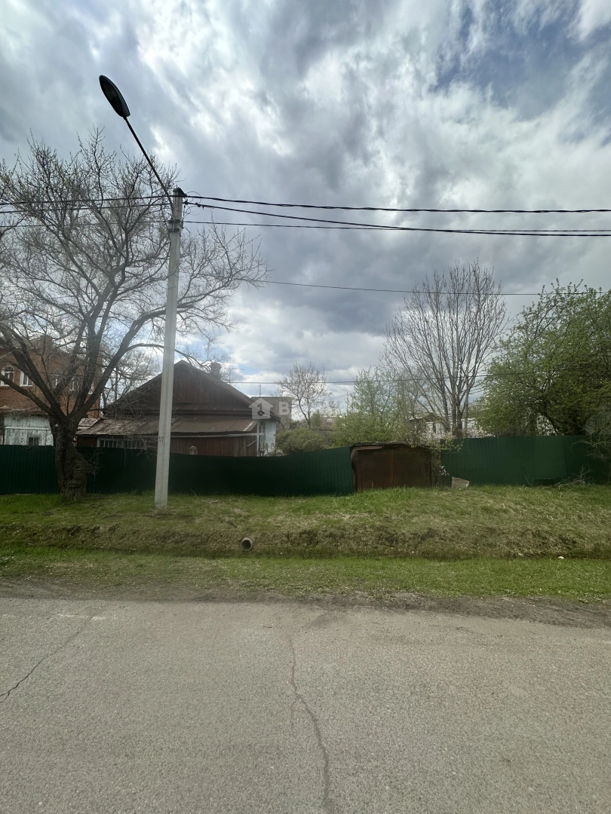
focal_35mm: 14
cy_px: 407
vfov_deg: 102.1
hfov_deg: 85.7
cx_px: 306
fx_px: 329
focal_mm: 2.22
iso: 50
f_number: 2.2
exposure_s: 1/2174
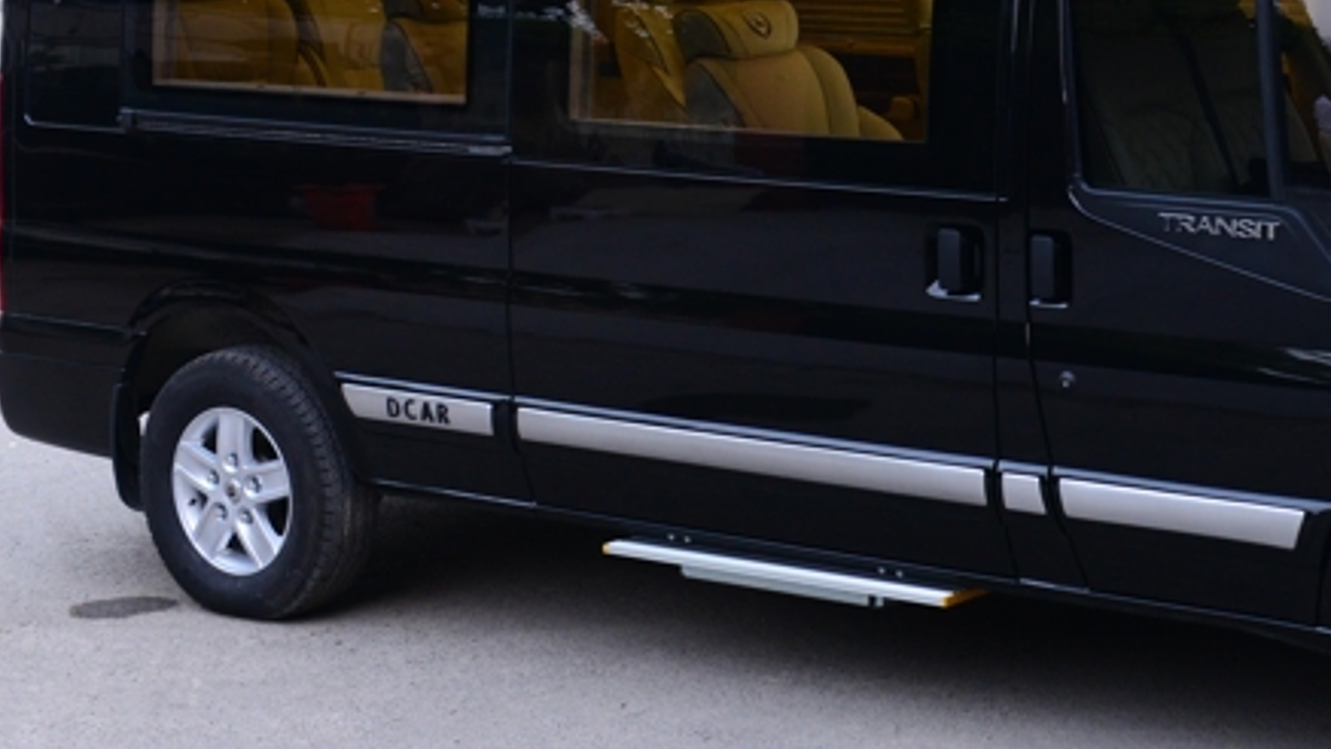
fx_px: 3248
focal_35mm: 92
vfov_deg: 13.1
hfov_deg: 22.8
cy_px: 117
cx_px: 1090
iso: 1250
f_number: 4
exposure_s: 1/80
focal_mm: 48
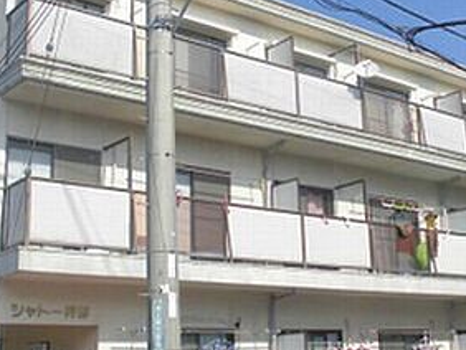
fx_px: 795
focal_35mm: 59
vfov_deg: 24.8
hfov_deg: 32.6
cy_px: 150
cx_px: 281
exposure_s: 1/100
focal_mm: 4.6
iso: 100
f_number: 11.3
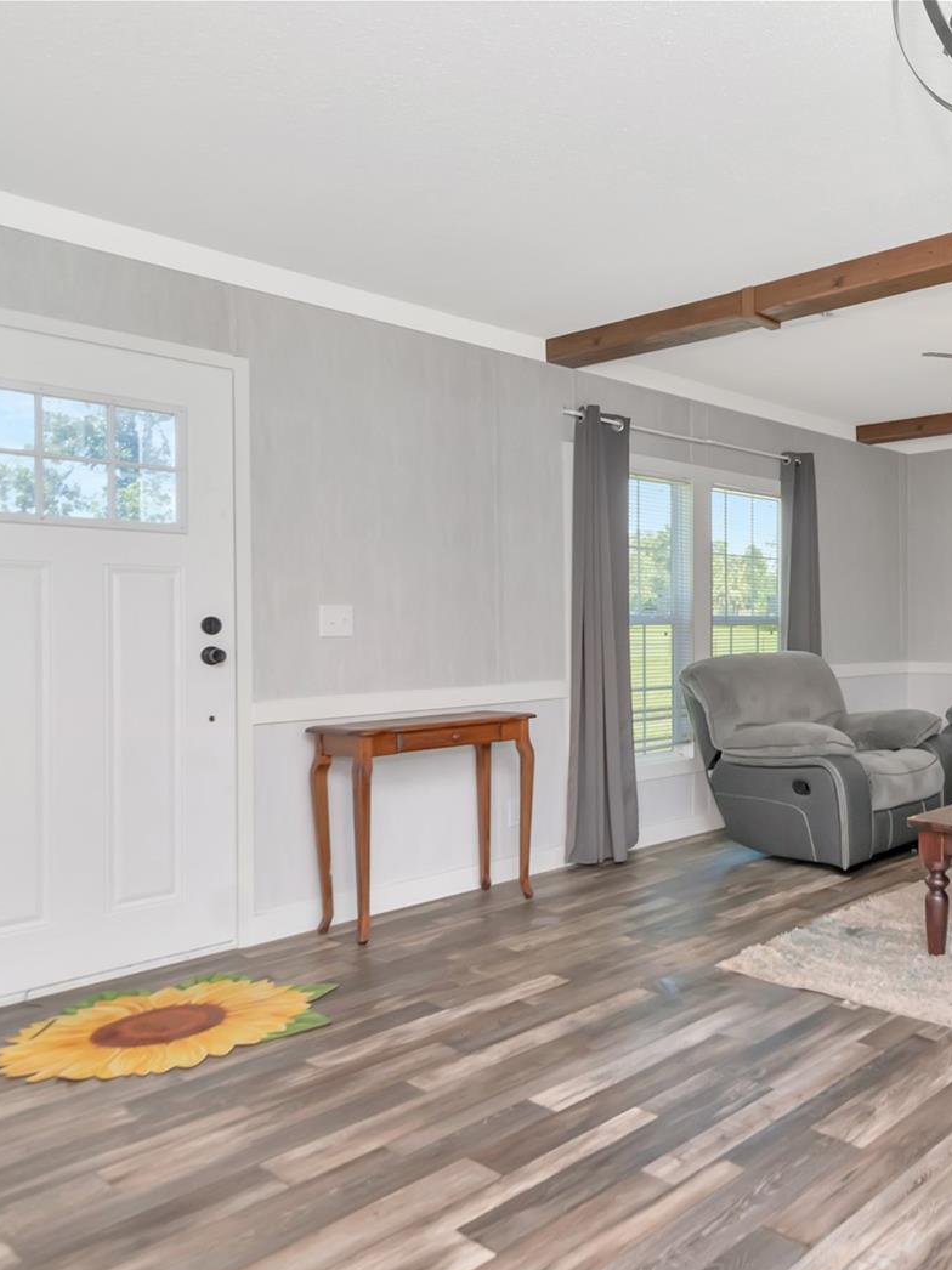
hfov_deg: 48.7
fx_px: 931
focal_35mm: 25
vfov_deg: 68.6
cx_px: 850
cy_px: 646
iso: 640
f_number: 6.3
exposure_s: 1/160
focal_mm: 11.5
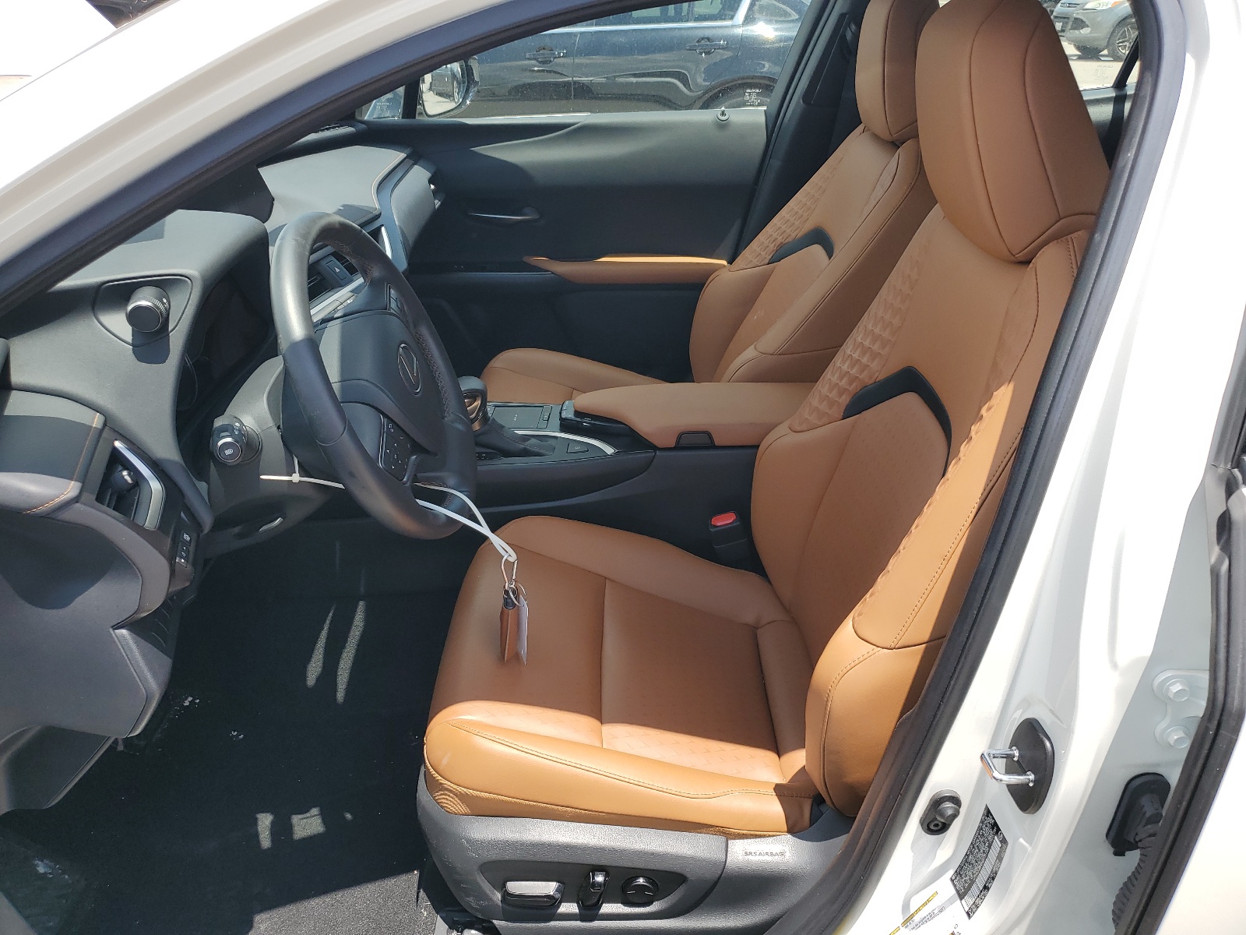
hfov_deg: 67.3
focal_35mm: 26
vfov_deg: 53.1
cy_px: 468
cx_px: 623
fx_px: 936
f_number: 1.5
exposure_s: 1/1250
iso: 50
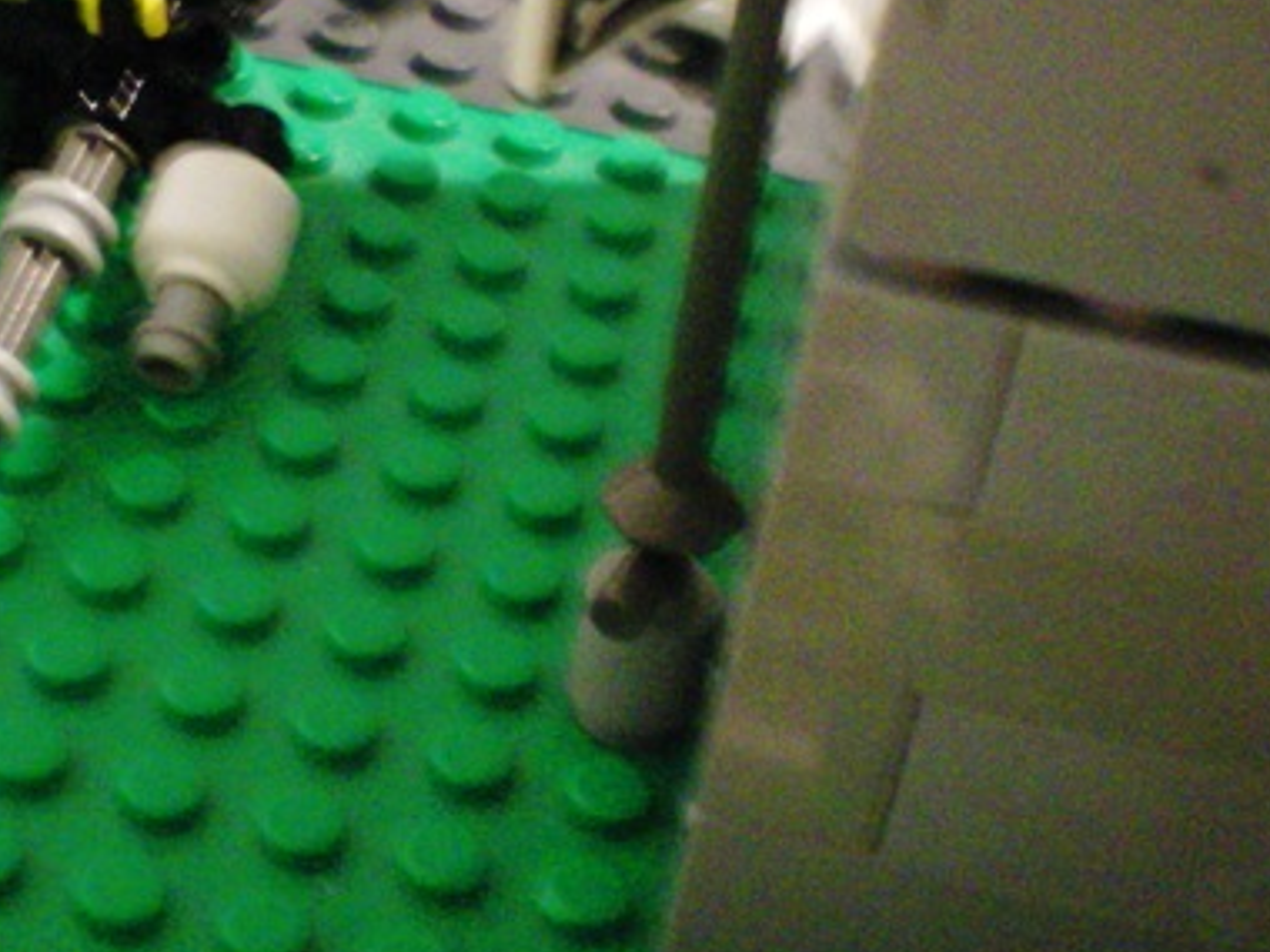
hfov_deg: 24.2
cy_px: -27
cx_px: 354
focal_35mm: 80
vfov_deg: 17.9
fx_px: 2935
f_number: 3.1
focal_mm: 6.3
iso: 400
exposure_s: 1/8
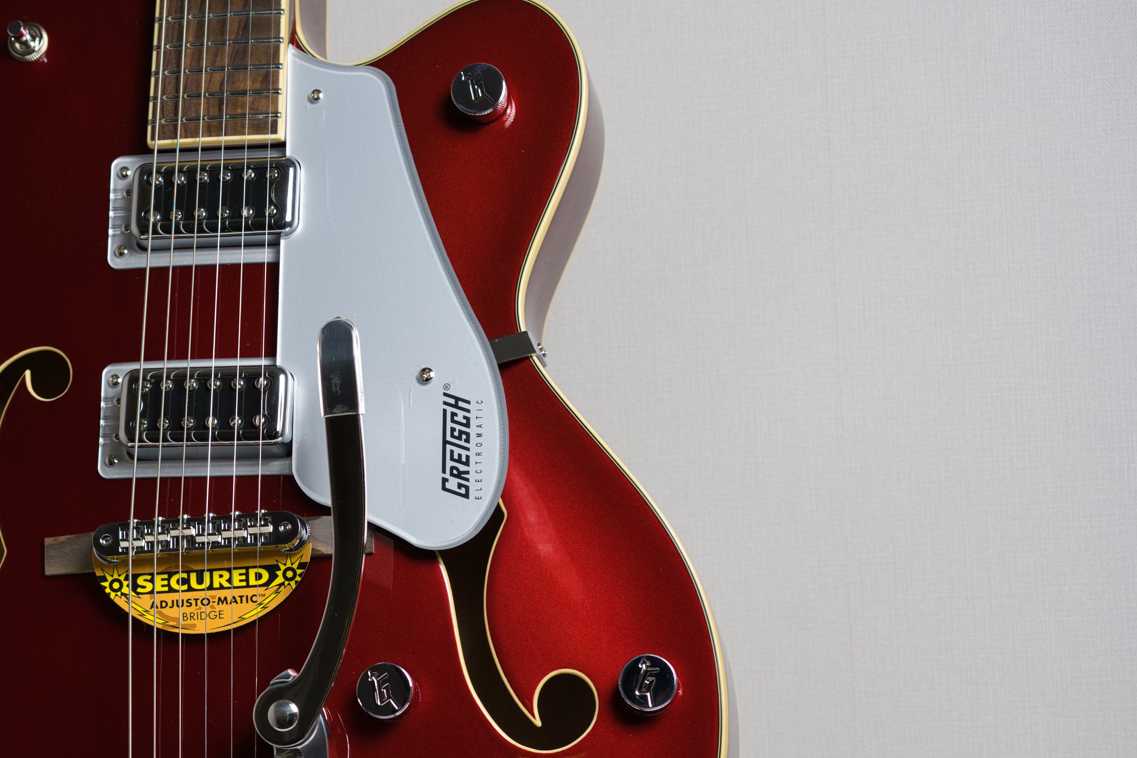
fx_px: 3063
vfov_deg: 14.1
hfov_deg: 20.7
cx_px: 172
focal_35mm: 97
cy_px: 541
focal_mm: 55
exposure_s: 1/80
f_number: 5
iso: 800
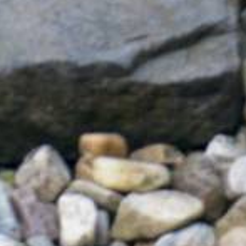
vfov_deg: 3.1
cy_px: -530
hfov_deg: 3.2
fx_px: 4414
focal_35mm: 549
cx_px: 160
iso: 200
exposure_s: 1/160
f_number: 2.8
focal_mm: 35
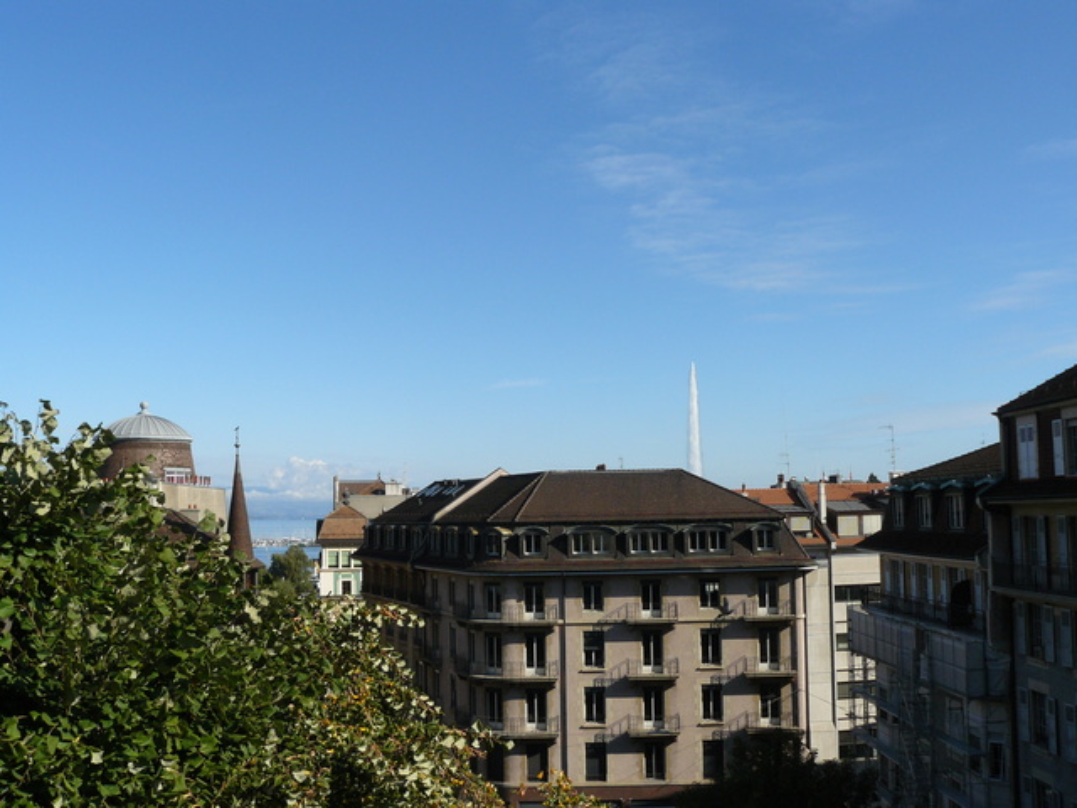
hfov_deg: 51.4
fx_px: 1120
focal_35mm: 36
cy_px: 404
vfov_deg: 39.7
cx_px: 538
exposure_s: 1/400
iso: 100
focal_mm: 6
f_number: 5.6
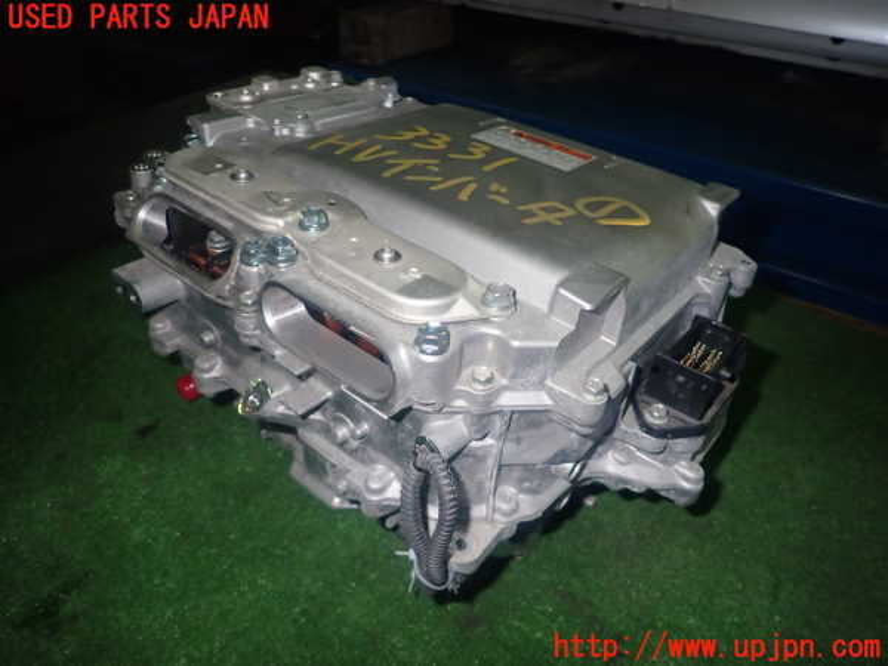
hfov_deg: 69.4
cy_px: 333
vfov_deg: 54.9
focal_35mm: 25
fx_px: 641
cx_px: 444
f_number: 5.6
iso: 400
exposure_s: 1/30
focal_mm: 4.5
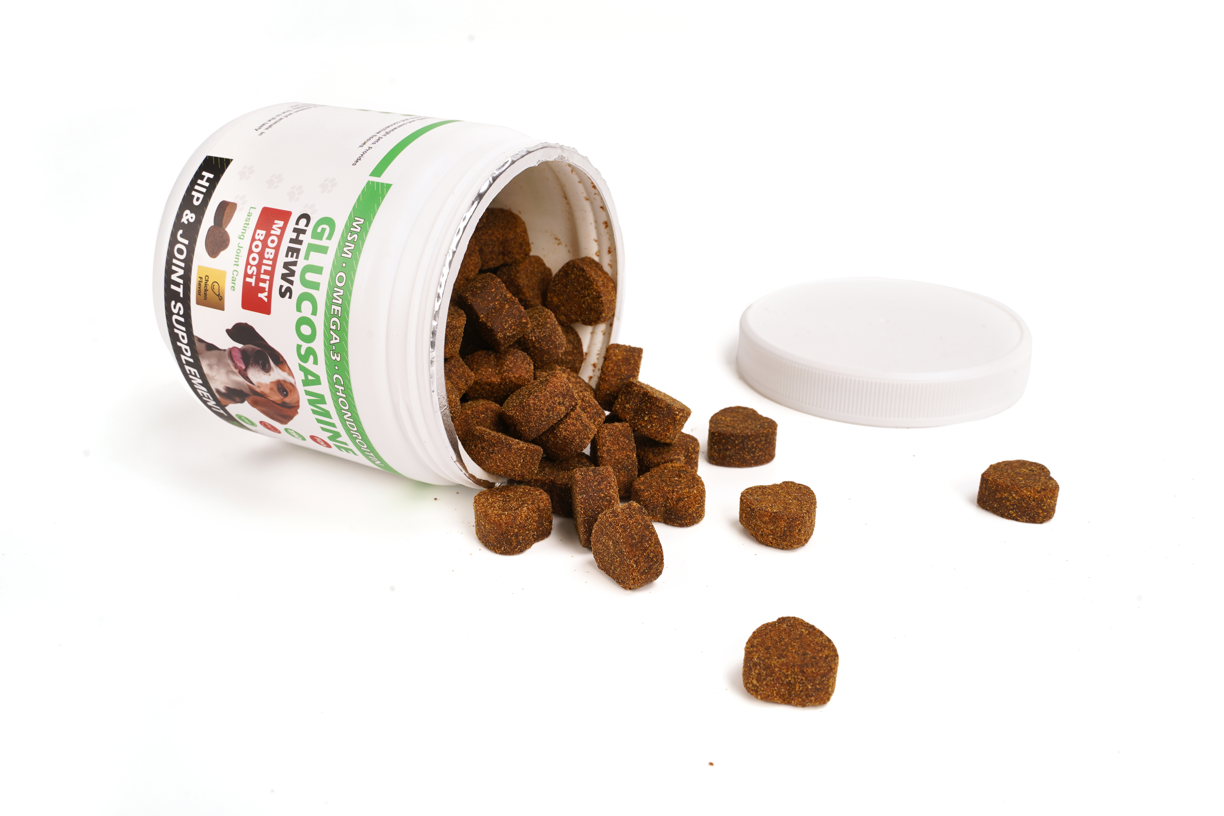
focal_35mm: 35
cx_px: 612
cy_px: 408
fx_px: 1190
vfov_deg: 37.9
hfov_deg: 54.4
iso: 100
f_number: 14
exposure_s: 1/80
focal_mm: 35
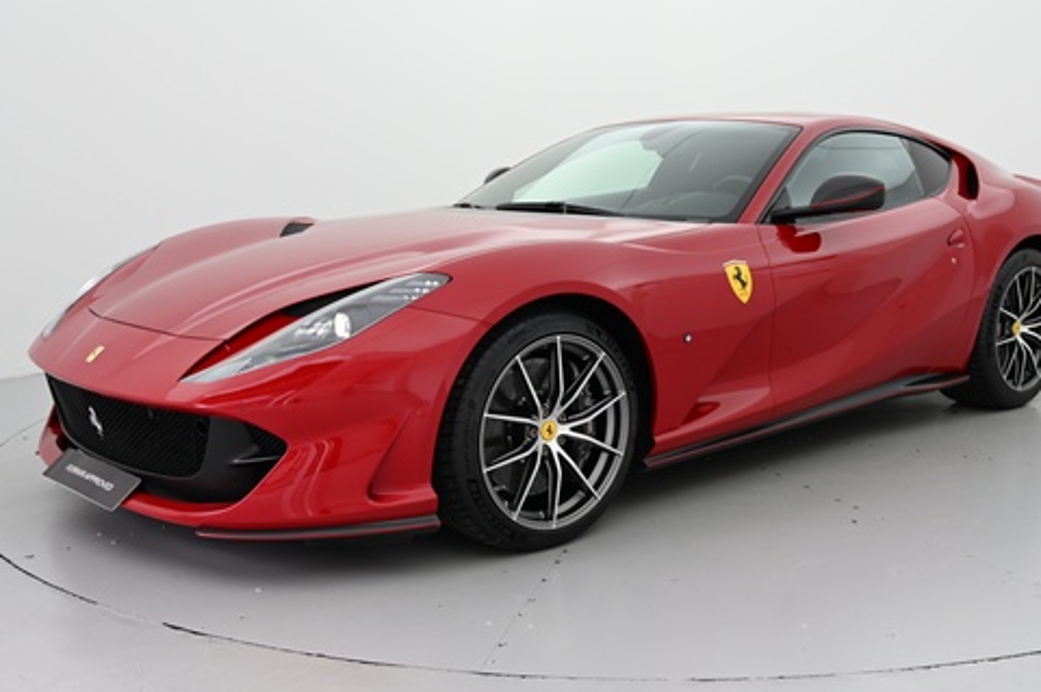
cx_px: 646
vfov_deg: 31.8
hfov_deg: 46.1
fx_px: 1213
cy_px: 376
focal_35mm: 42
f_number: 4
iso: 100
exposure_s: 1/40
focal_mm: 28
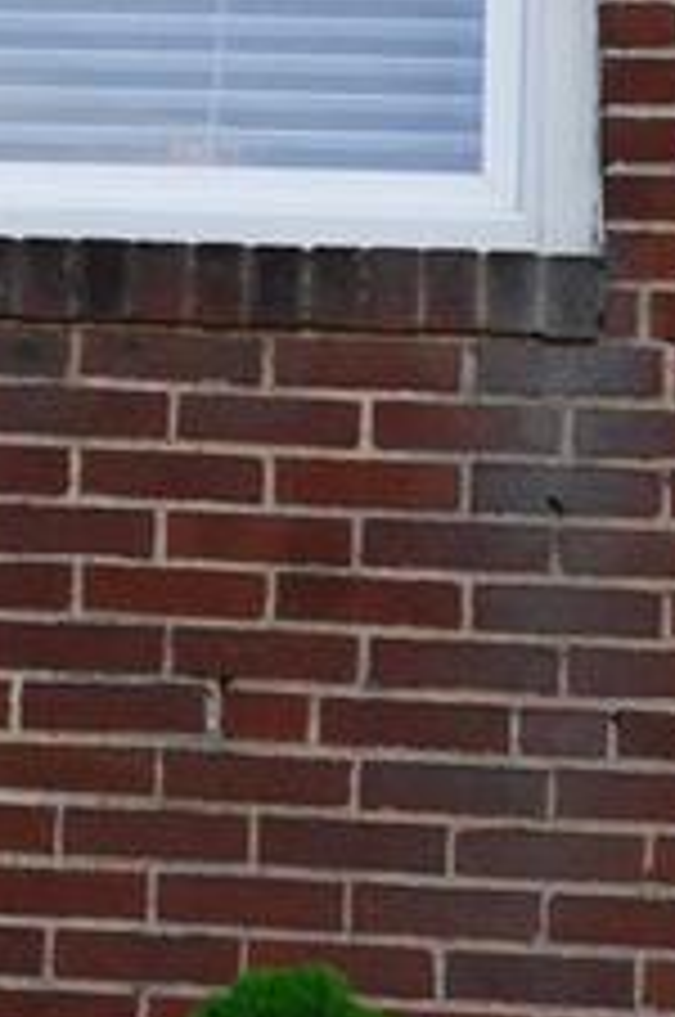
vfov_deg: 7.3
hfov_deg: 4.7
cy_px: -310
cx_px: -1346
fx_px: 7870
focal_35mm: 279
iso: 100
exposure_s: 1/100
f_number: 7.1
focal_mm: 41
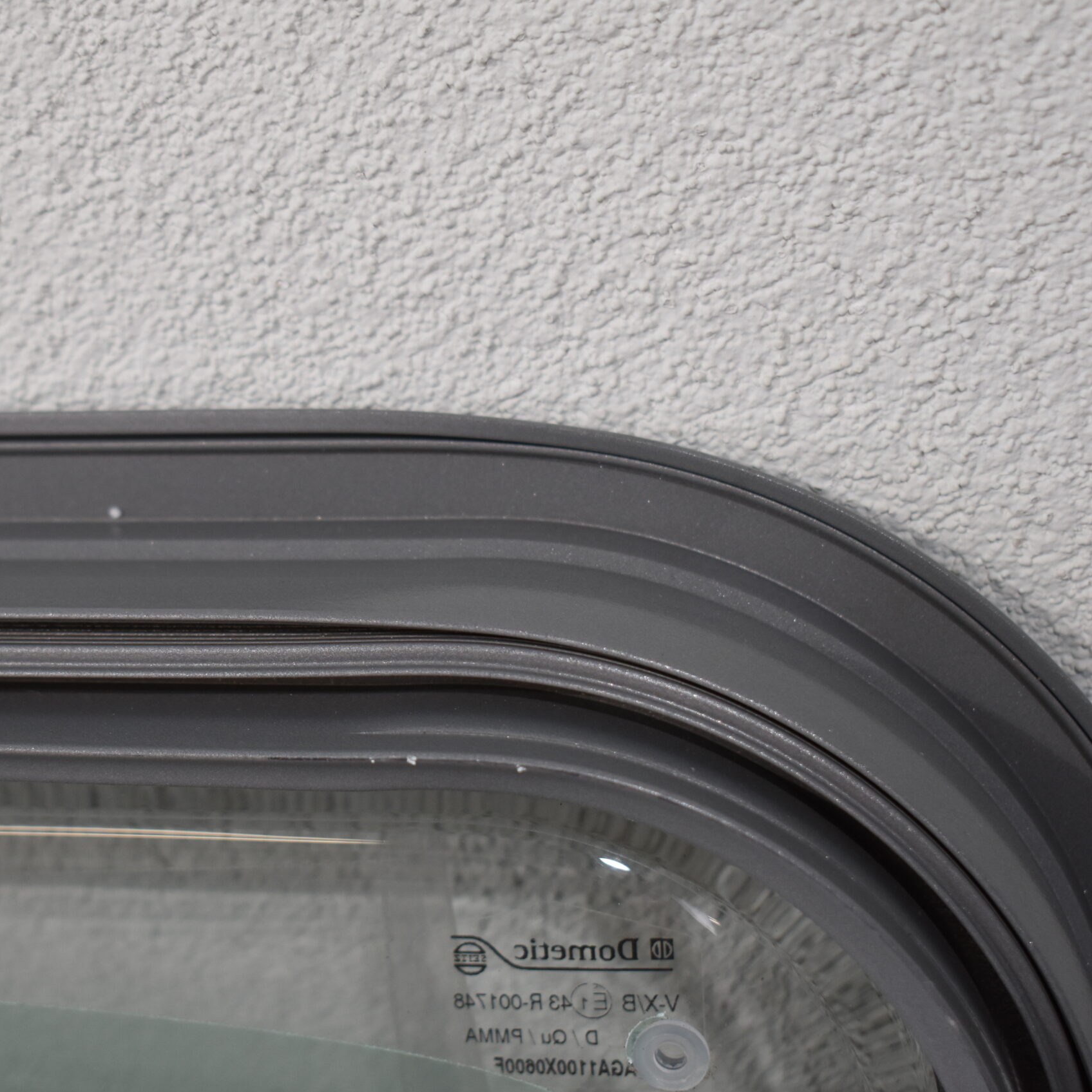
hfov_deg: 22.4
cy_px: 549
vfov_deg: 22.5
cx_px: 370
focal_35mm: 77
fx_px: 2748
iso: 720
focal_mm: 40
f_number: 5
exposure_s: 1/250
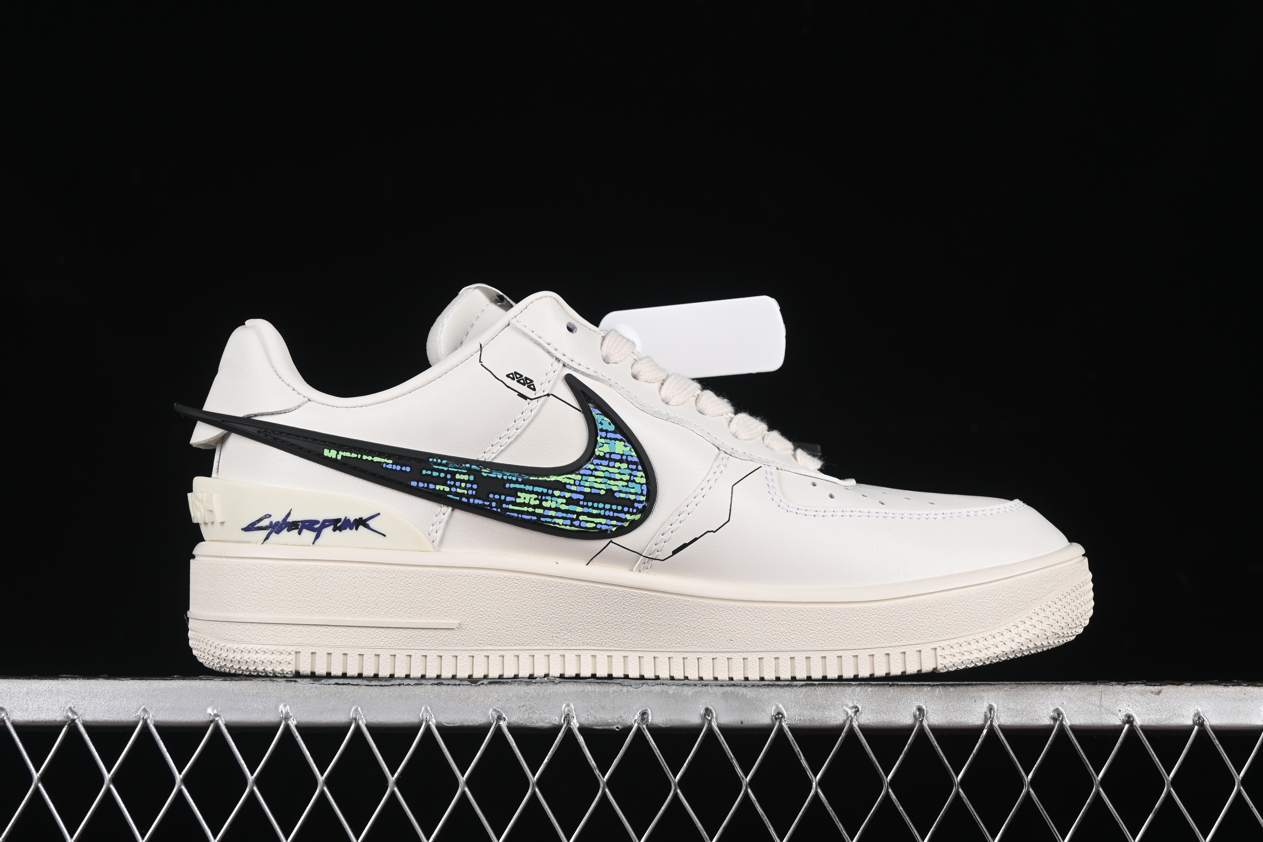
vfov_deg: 18.2
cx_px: 632
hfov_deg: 27.0
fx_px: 2631
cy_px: 421
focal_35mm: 75
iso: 160
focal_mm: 50
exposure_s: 1/100
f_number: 8
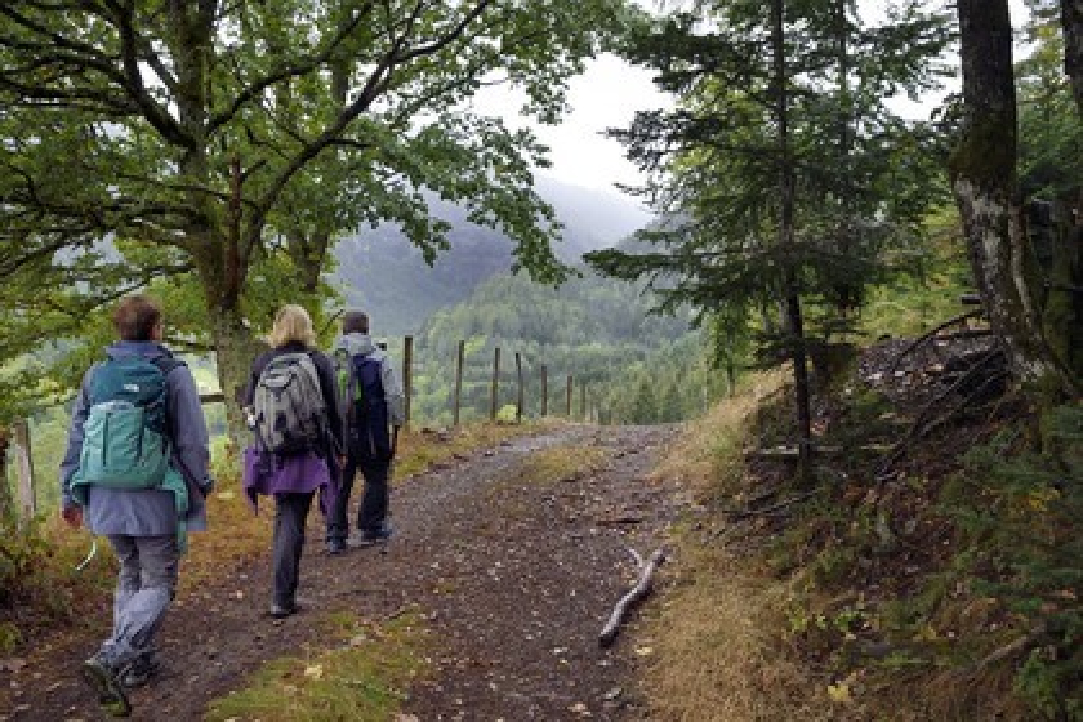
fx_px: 1053
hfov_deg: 54.4
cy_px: 361
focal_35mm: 35
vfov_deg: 37.9
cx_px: 542
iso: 400
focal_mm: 35
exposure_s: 1/200
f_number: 5.6
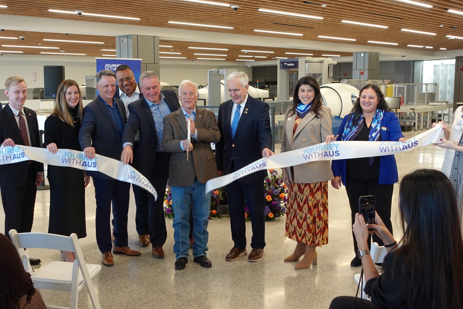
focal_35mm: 41
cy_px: 157
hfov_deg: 47.2
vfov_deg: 32.6
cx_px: 193
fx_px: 527
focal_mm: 13.24
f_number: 2.8
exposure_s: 1/60
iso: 320
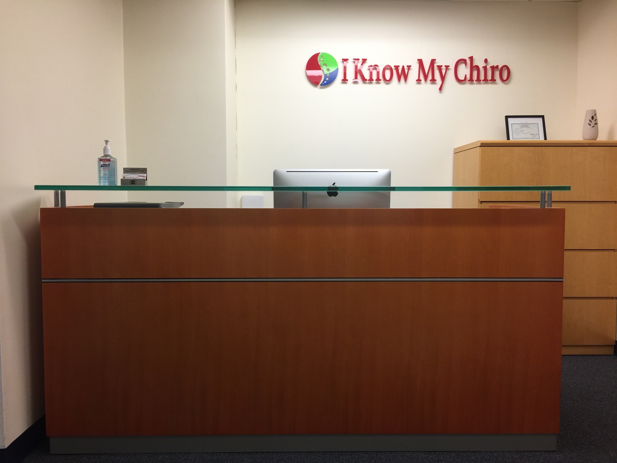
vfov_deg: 48.2
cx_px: 308
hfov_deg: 61.7
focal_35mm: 29
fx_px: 517
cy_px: 232
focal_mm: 4.15
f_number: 2.2
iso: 40
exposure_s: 1/30
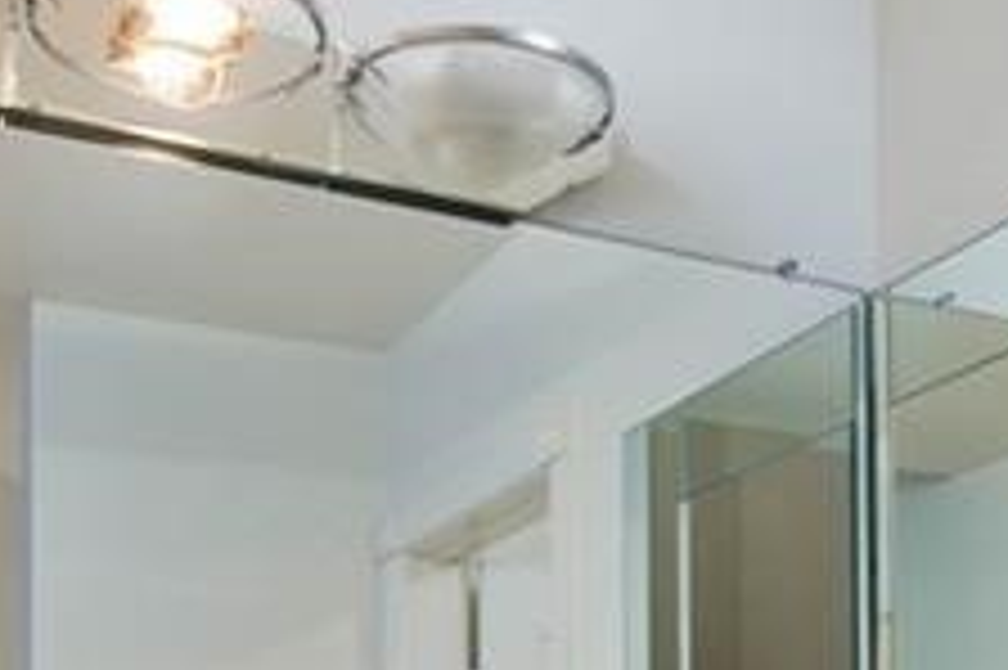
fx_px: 1791
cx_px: 711
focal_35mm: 64
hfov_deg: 31.1
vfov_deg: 19.4
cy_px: 888
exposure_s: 1/60
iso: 400
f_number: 6.3
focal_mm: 14
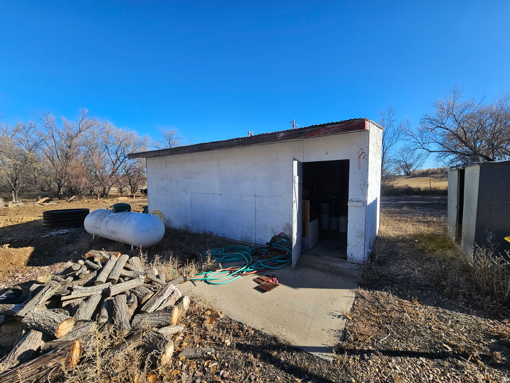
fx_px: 192
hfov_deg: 106.2
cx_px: 255
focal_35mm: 13
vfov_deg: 89.9
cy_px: 192
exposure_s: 1/1395
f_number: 2.2
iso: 50
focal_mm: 2.2
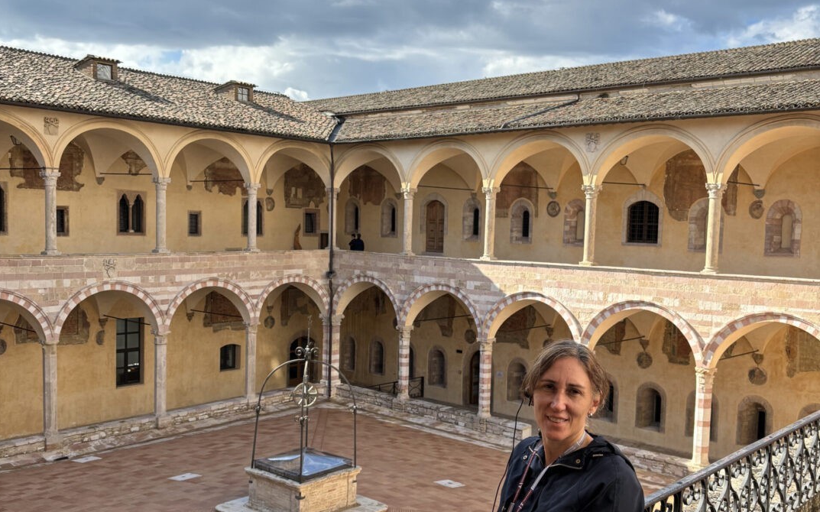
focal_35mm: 37
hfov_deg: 52.8
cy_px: 292
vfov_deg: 34.4
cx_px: 409
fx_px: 827
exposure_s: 1/2062
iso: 50
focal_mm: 5.96
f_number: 1.6
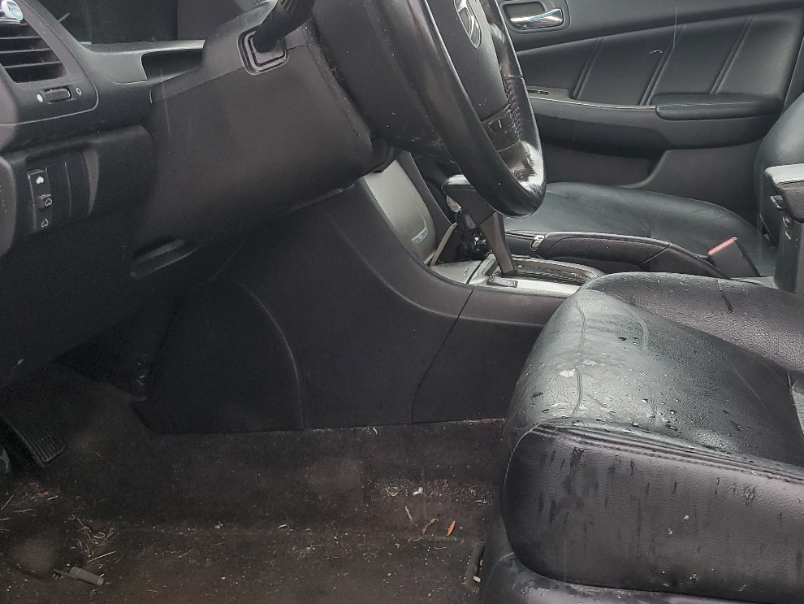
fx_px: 976
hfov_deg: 43.8
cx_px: 565
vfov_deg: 34.1
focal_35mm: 42
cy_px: 206
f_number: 1.5
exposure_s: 1/120
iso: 81
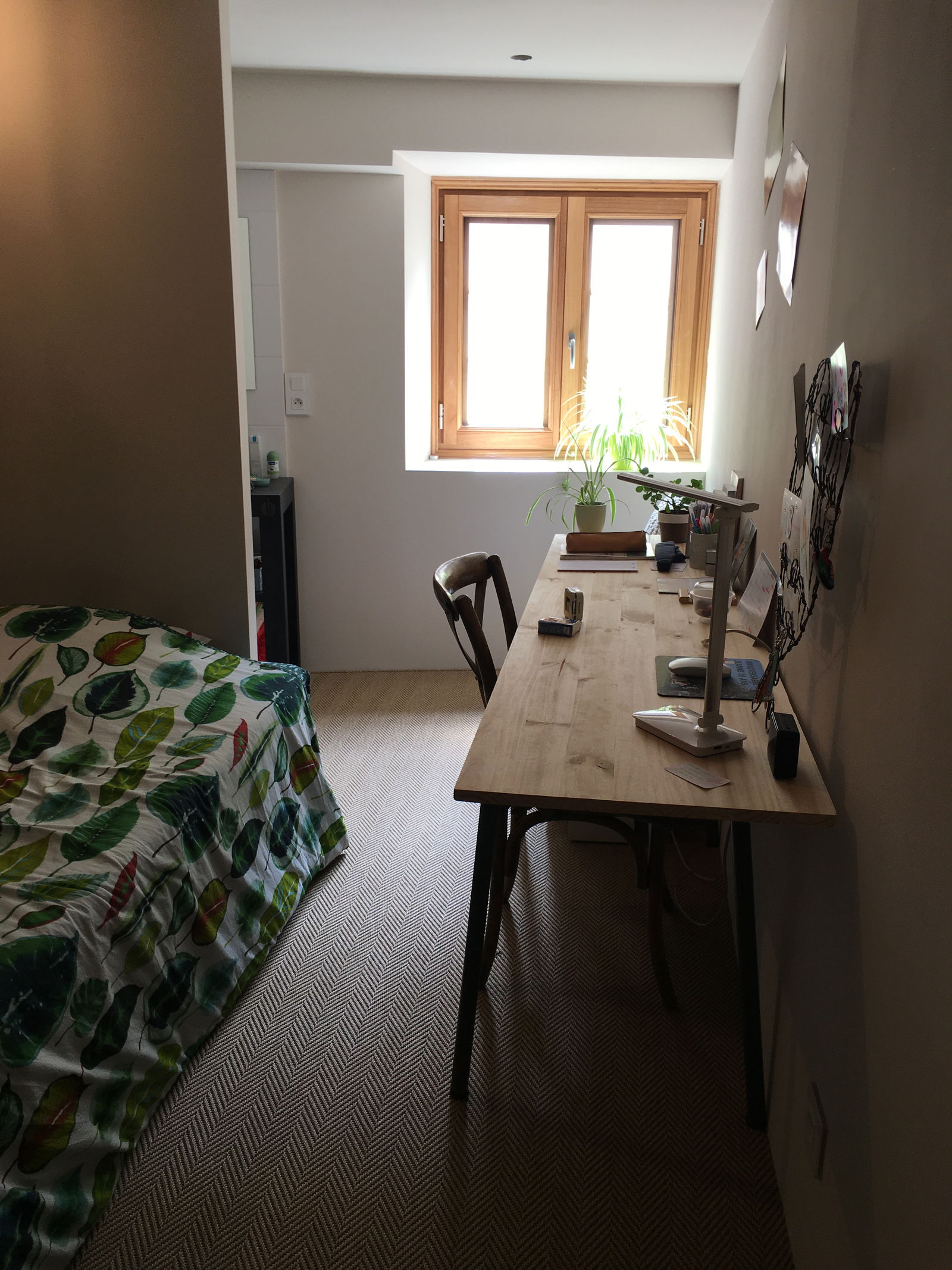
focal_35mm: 29
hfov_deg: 48.2
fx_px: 1063
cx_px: 476
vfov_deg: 61.7
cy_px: 635
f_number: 2.2
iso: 25
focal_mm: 4.15
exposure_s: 1/50
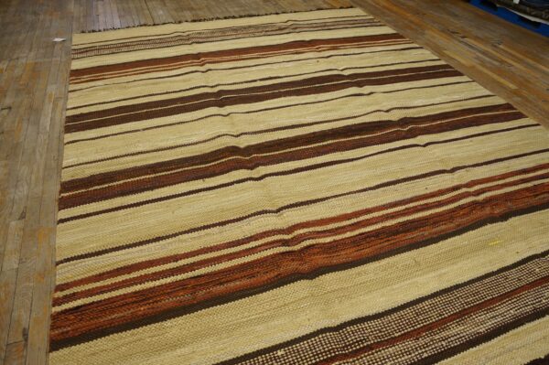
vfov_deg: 47.9
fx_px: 411
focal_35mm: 27
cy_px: 182
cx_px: 274
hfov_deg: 67.4
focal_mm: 18
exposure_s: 1/60
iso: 500
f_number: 4
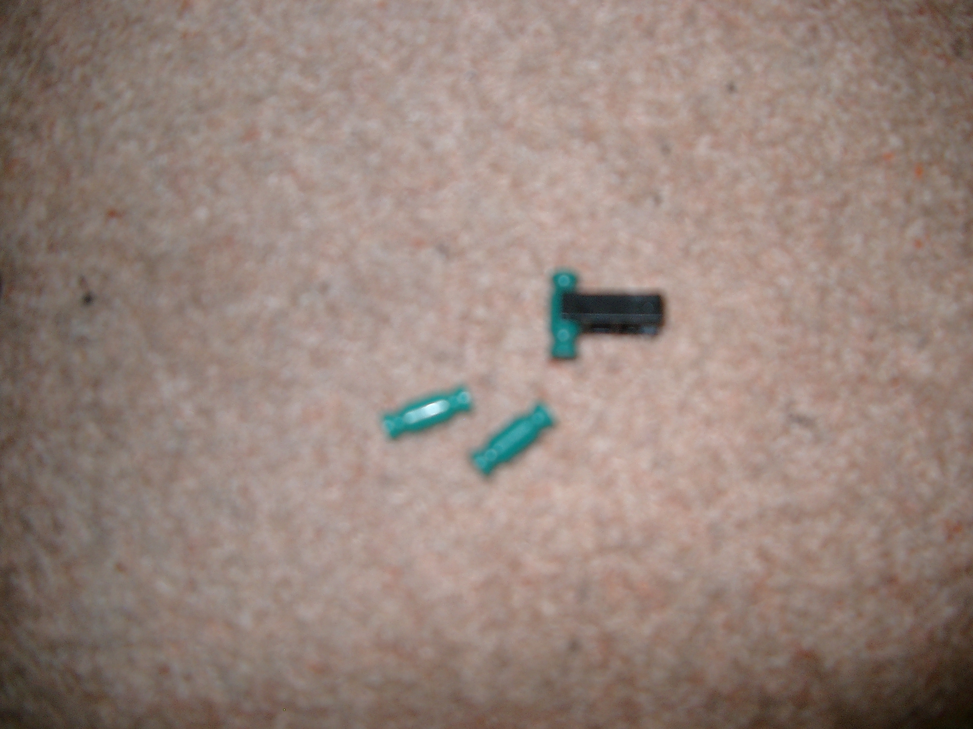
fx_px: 1040
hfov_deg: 50.1
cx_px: 486
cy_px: 364
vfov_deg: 38.7
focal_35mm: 37
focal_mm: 7.6
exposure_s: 1/60
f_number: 2.6
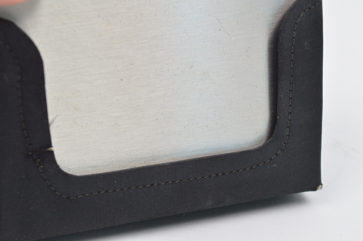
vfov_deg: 16.5
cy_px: 120
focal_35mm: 82
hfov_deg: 24.6
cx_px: 182
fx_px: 831
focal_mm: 55
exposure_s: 1/80
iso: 400
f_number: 8
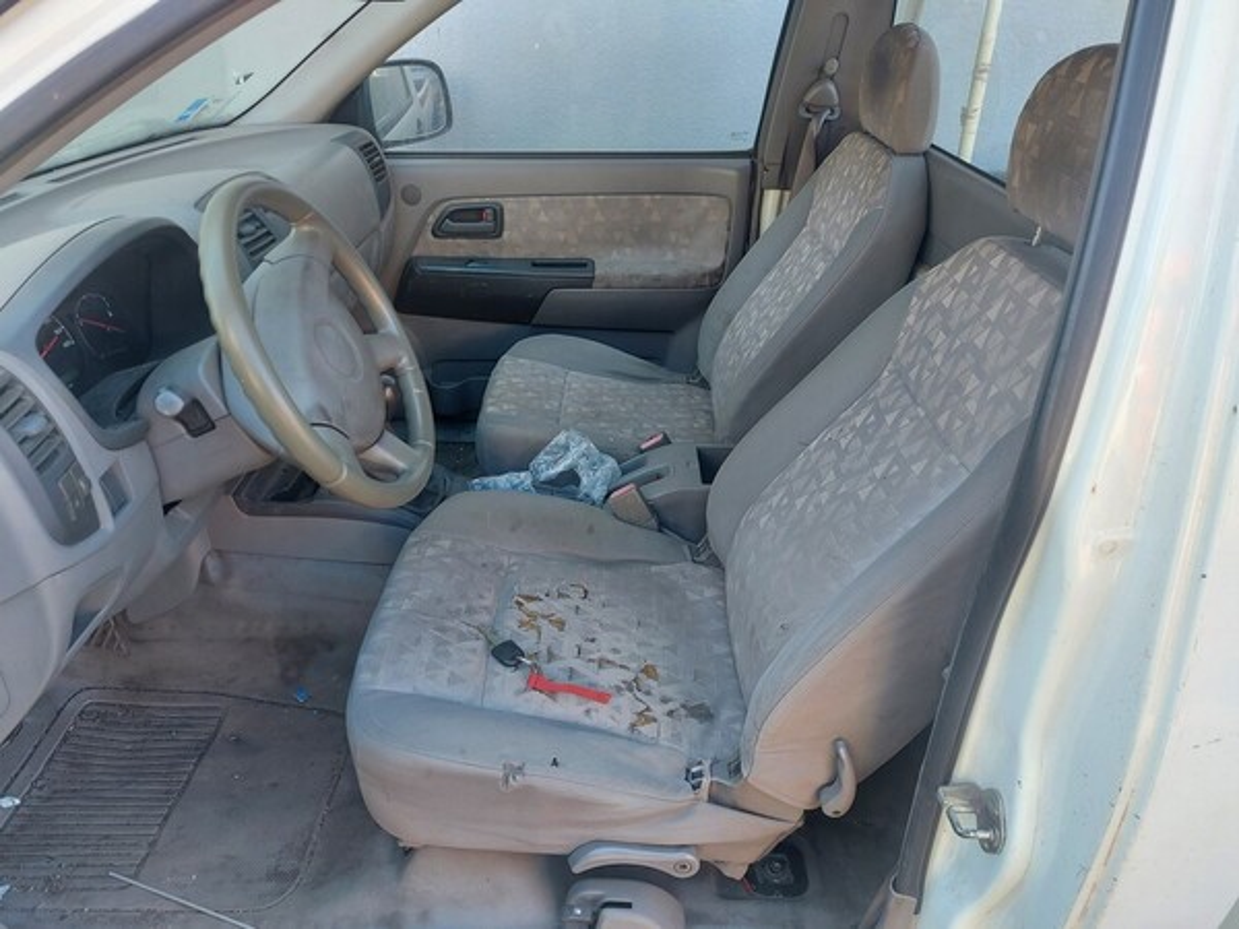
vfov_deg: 56.8
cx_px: 620
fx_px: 859
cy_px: 464
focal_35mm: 24
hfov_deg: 71.6
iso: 40
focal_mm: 5.23
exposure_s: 1/50
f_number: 1.8
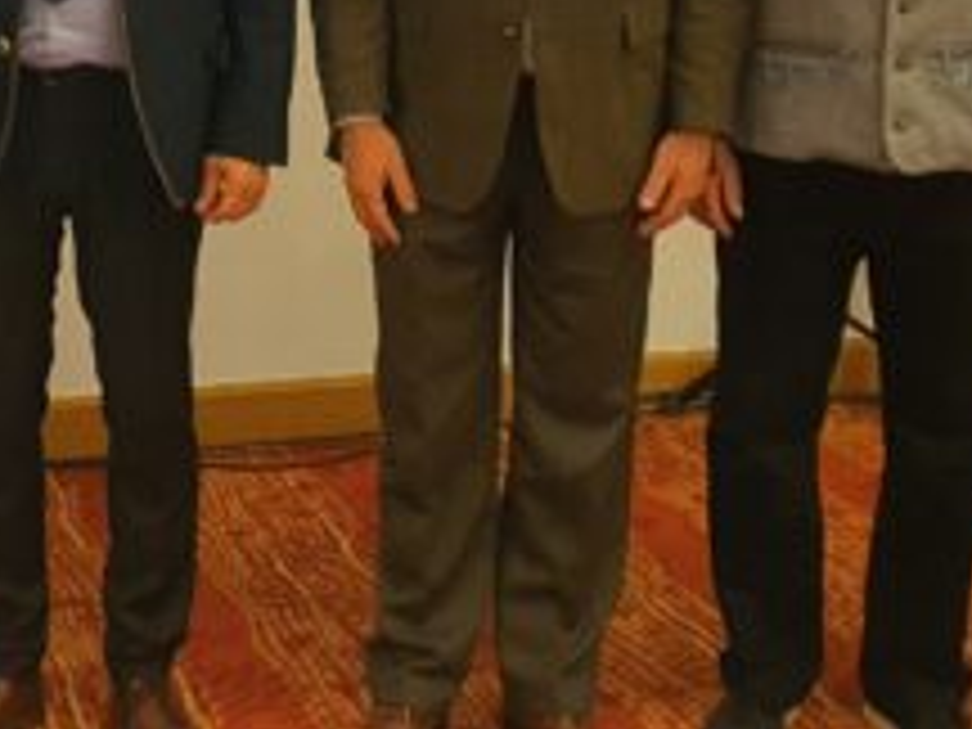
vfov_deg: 18.5
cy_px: -58
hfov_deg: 24.9
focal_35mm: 77
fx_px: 2162
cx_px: 180
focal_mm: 4.3
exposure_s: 1/50
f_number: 1.5
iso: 250
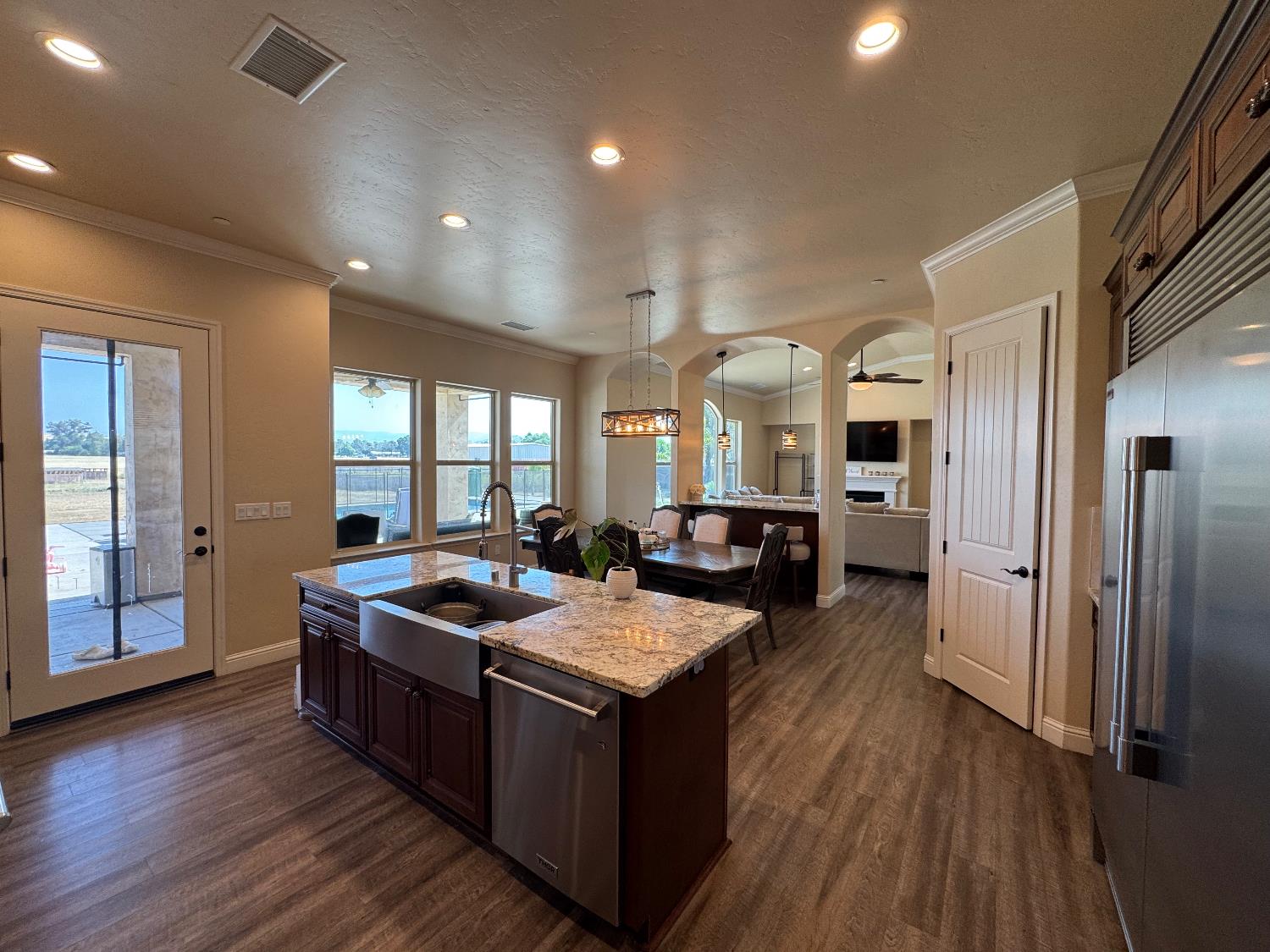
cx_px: 635
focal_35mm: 14
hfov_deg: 102.1
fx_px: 514
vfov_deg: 85.7
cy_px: 476
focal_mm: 2.22
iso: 64
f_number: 2.2
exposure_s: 1/120
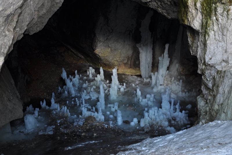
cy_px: 78
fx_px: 251
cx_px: 116
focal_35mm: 39
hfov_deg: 49.6
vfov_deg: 34.2
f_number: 4
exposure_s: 1/15
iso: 200
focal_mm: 26
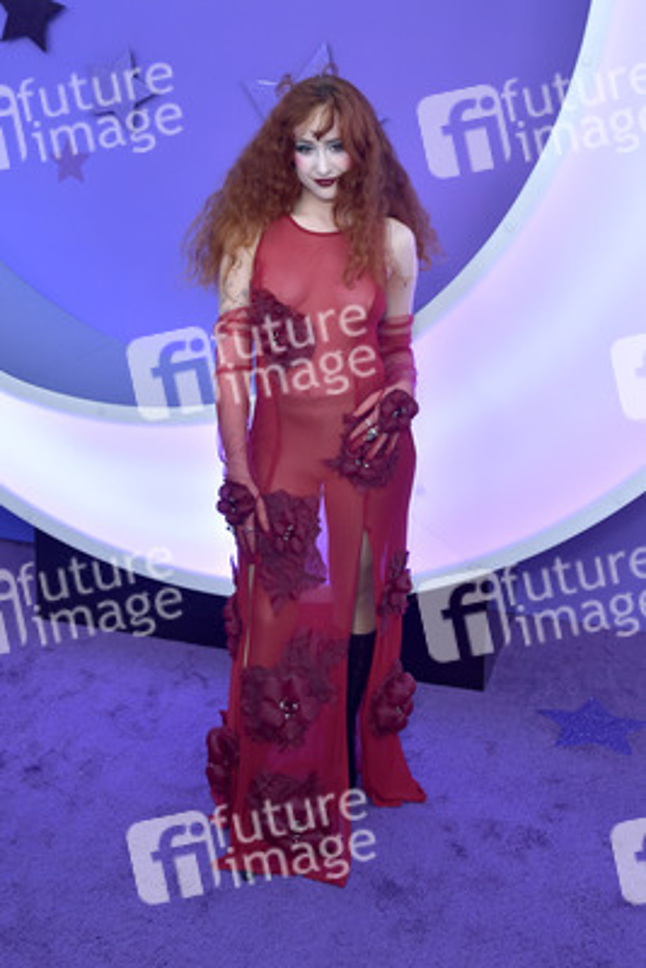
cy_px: 484
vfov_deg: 50.7
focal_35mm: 38
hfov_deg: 35.1
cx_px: 323
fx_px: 1022
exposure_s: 1/250
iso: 500
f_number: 6.3
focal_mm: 38
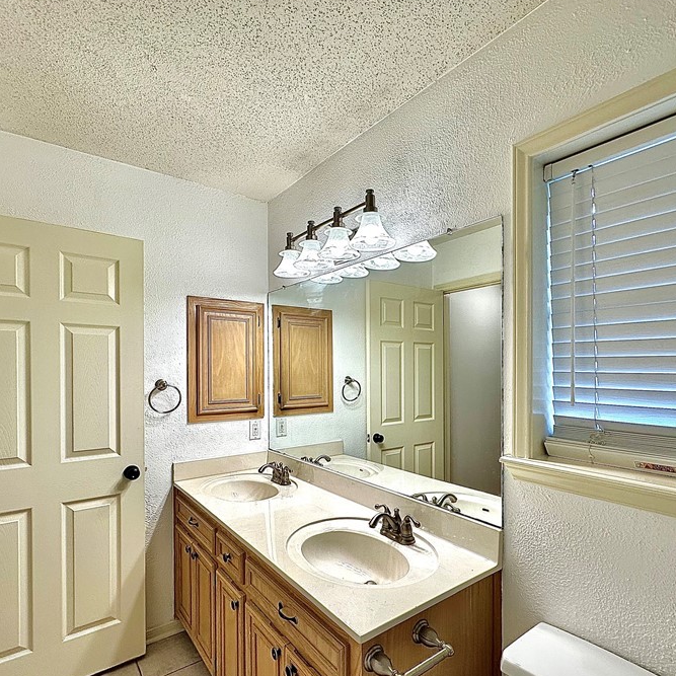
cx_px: 371
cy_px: 374
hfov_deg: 77.5
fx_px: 420
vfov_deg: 77.4
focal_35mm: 19
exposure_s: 1/120
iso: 80
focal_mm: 2.22
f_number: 2.2
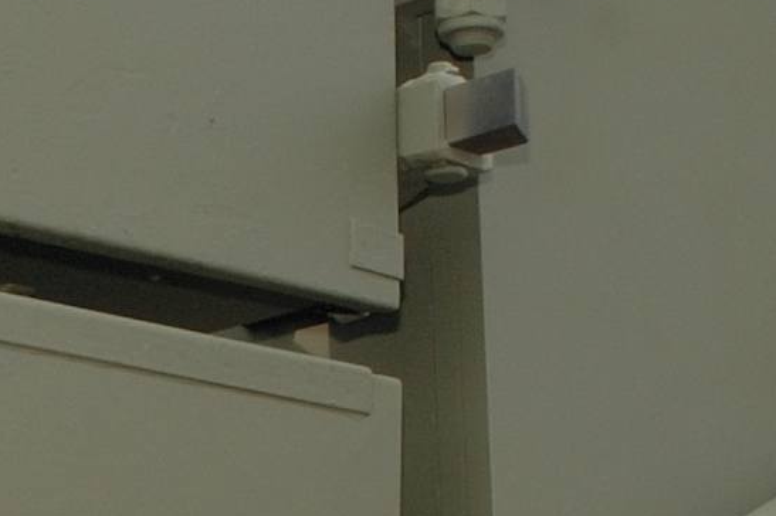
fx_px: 3554
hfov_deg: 12.4
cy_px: 578
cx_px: 111
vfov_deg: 8.2
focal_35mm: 165
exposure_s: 1/125
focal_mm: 20
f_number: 9
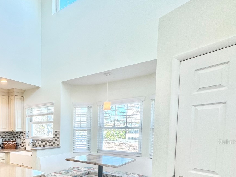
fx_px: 177
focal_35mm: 26
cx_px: 25
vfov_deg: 49.9
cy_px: 142
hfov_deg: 58.0
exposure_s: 1/120
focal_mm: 2.22
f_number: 2.2
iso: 80
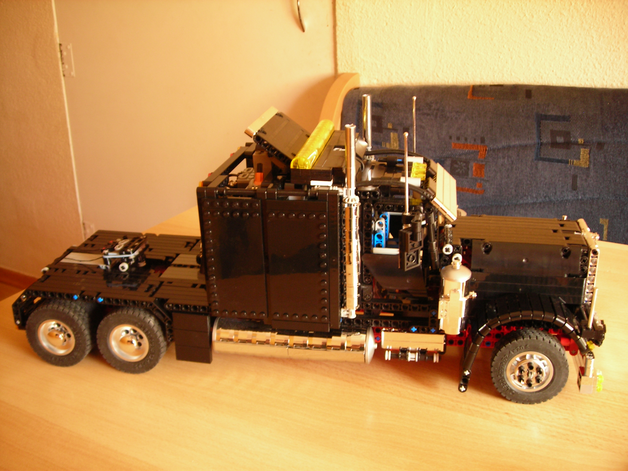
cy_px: 236
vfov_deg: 37.7
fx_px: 689
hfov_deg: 49.0
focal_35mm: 38
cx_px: 314
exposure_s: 1/4
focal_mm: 6.3
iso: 77
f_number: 3.2
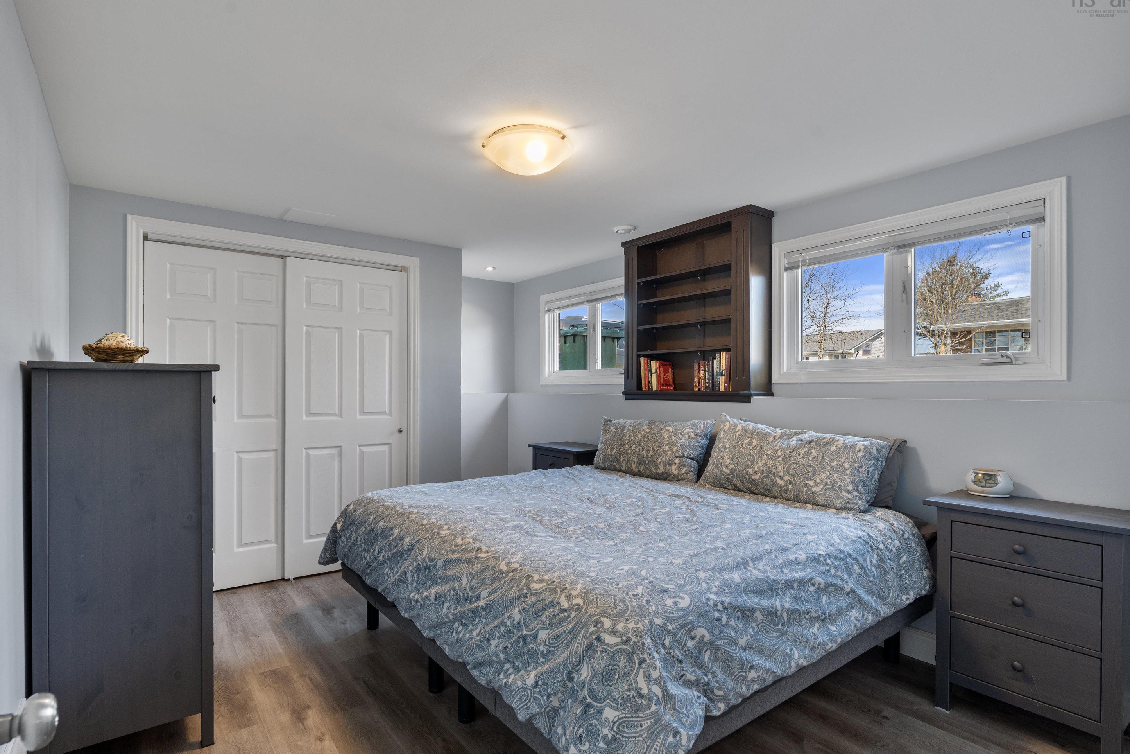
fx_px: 534
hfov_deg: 93.2
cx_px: 538
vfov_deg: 70.5
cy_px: 379
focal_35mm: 17
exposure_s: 1/5
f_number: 8
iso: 400
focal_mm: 16
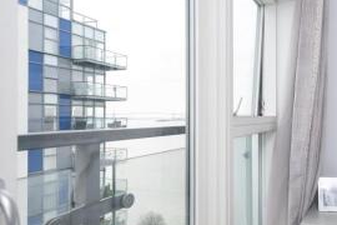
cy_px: 116
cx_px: 277
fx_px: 281
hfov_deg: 56.7
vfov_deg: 43.6
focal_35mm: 30
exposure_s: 1/160
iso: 500
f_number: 7.1
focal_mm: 17
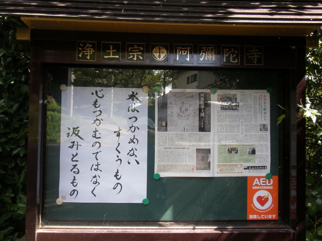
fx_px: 344
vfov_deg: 38.7
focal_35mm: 37
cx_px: 161
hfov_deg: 50.1
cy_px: 120
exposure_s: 1/80
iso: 64
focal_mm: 6.6
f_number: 3.5
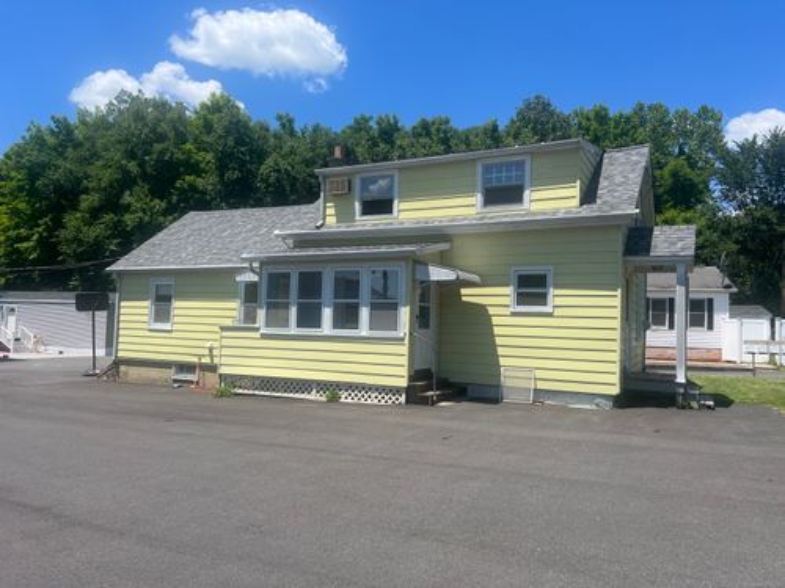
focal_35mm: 26
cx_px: 392
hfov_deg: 67.3
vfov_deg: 53.1
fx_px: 590
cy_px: 294
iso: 50
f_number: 1.5
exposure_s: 1/3968
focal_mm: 5.7
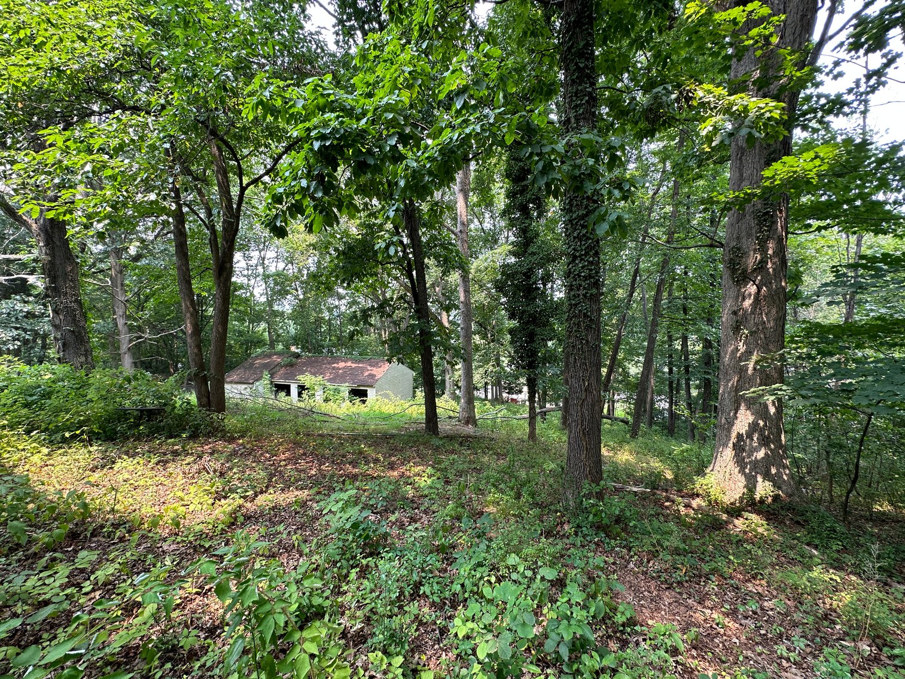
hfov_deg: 102.1
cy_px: 340
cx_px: 452
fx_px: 366
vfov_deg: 85.7
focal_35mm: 14
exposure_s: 1/99
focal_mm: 2.22
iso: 50
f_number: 2.2
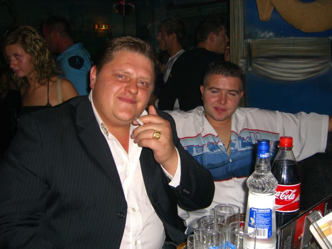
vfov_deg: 37.7
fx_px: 364
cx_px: 166
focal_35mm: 38
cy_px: 124
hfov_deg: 49.0
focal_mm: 7.9
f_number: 2.8
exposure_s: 1/60
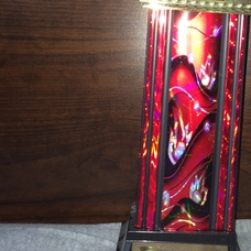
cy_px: 39
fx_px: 443
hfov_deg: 31.1
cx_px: 189
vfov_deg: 30.6
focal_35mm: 54
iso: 40
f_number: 2.2
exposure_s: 1/30
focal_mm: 4.15
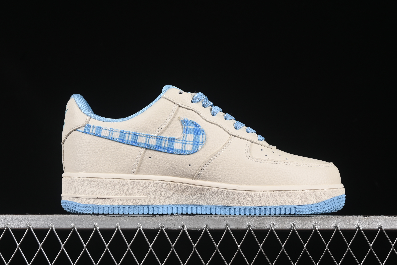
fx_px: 827
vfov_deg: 18.2
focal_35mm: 75
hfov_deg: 27.0
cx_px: 198
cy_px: 132
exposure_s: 1/80
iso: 160
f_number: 8
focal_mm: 50
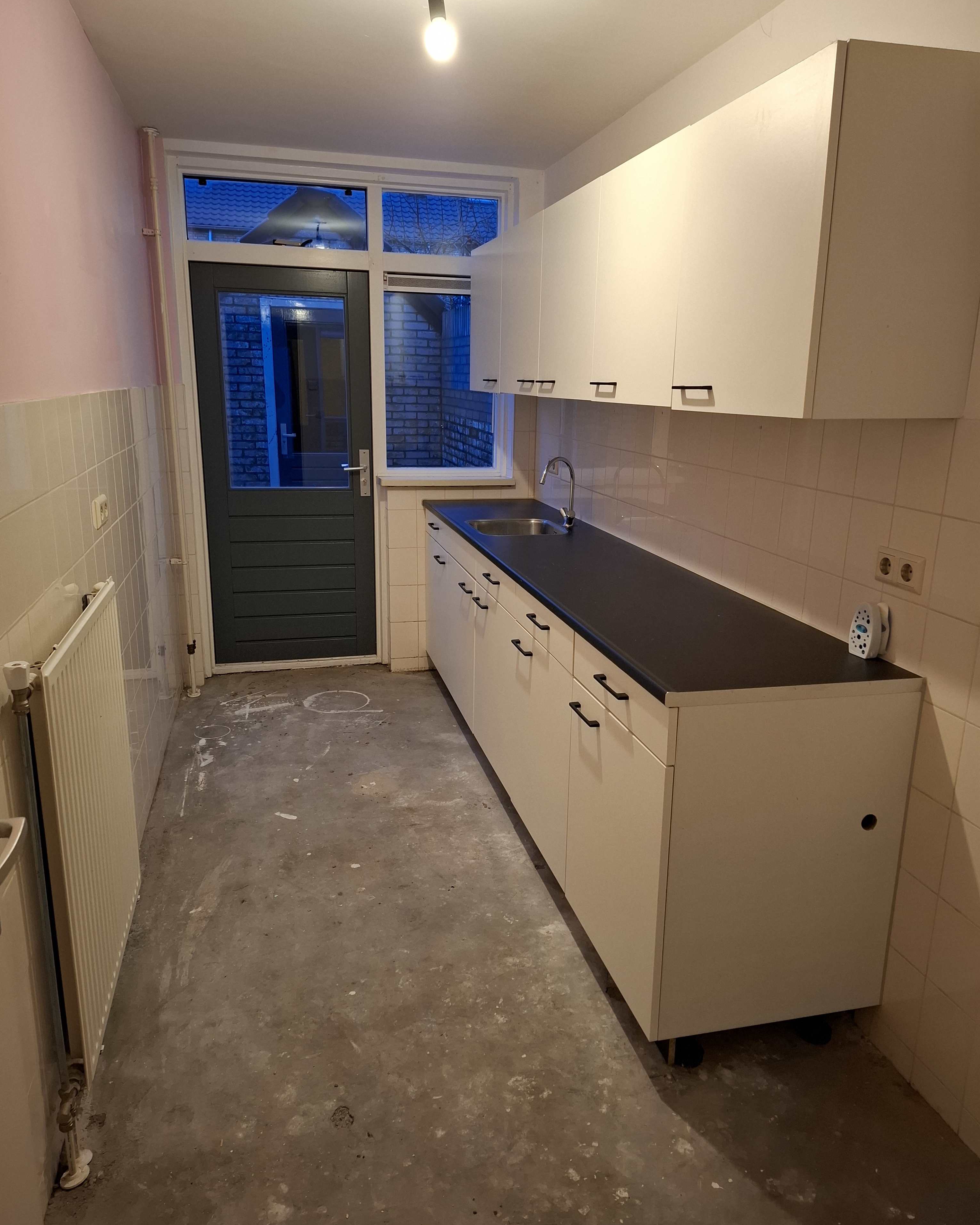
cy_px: 610
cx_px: 490
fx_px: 870
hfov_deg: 58.8
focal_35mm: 24
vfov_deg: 70.3
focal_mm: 5.54
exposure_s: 1/33
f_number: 1.8
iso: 320
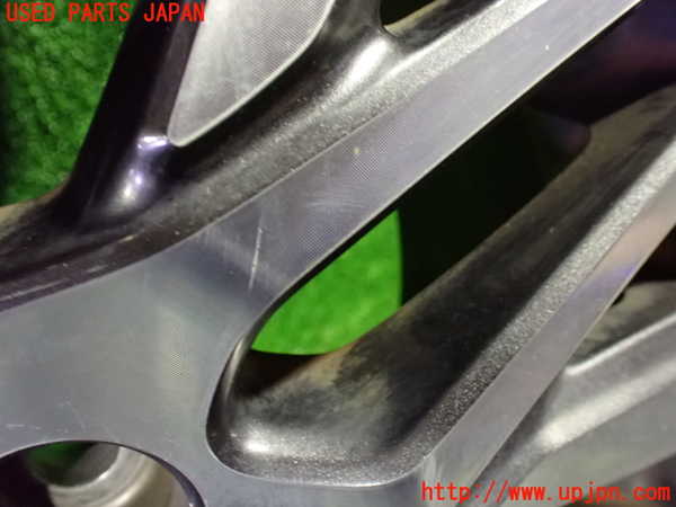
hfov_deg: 60.0
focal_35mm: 30
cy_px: 254
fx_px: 586
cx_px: 338
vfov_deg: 46.8
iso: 1600
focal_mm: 5.4
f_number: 2.3
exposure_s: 1/30
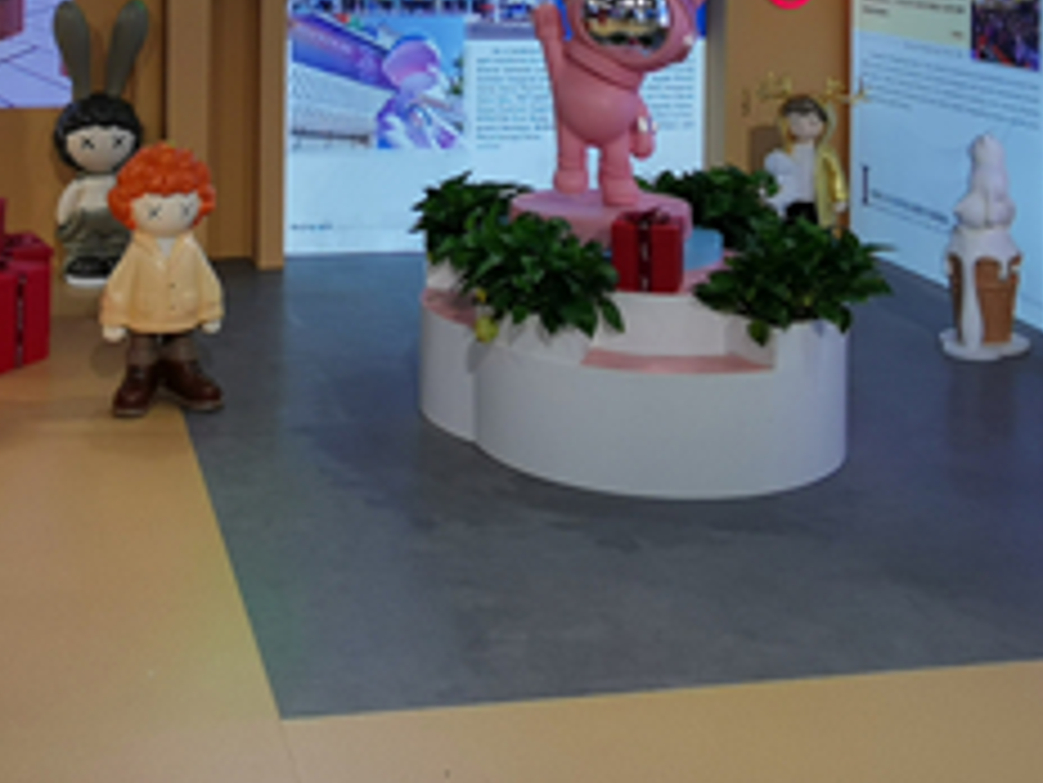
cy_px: -112
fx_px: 1717
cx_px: 342
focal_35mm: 57
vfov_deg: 23.8
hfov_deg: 33.5
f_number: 2.2
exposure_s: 1/109
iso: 50
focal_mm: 2.35
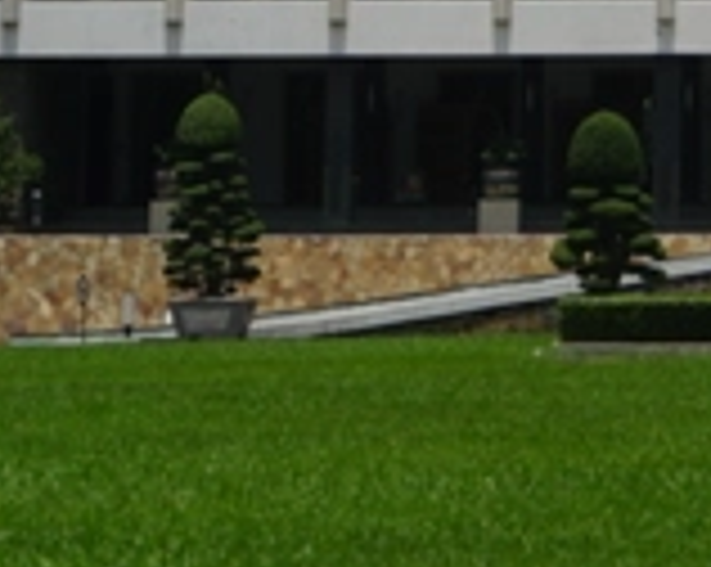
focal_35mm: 250
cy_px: -778
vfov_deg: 5.9
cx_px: 1246
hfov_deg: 7.5
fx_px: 5254
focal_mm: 28
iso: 100
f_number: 6.7
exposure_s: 1/1000
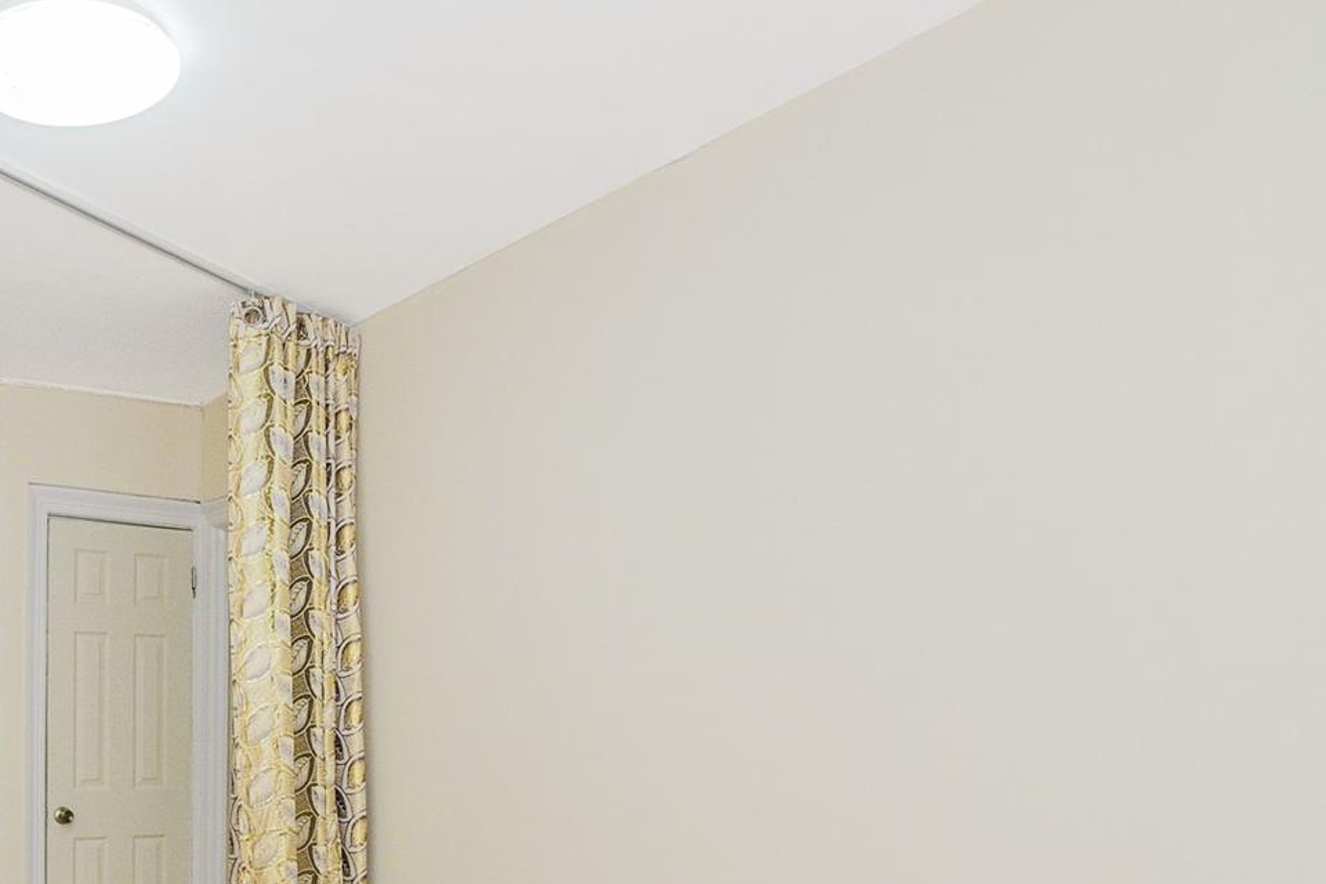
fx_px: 1179
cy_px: 752
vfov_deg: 38.9
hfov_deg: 53.1
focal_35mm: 32
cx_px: 189
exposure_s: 1/60
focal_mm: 10
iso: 800
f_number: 8
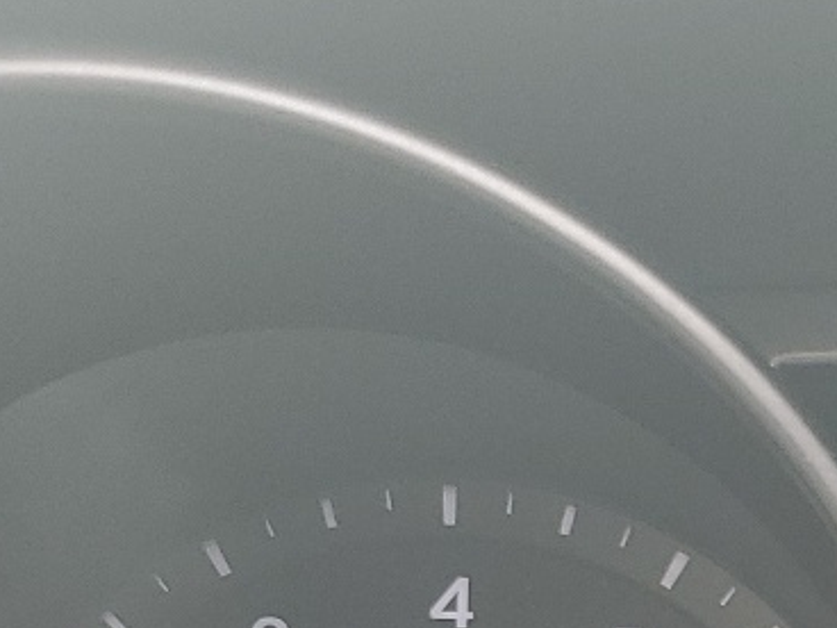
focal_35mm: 113
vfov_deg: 12.7
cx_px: 989
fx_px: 2732
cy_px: 824
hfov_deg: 16.7
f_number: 1.5
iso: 50
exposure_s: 1/208
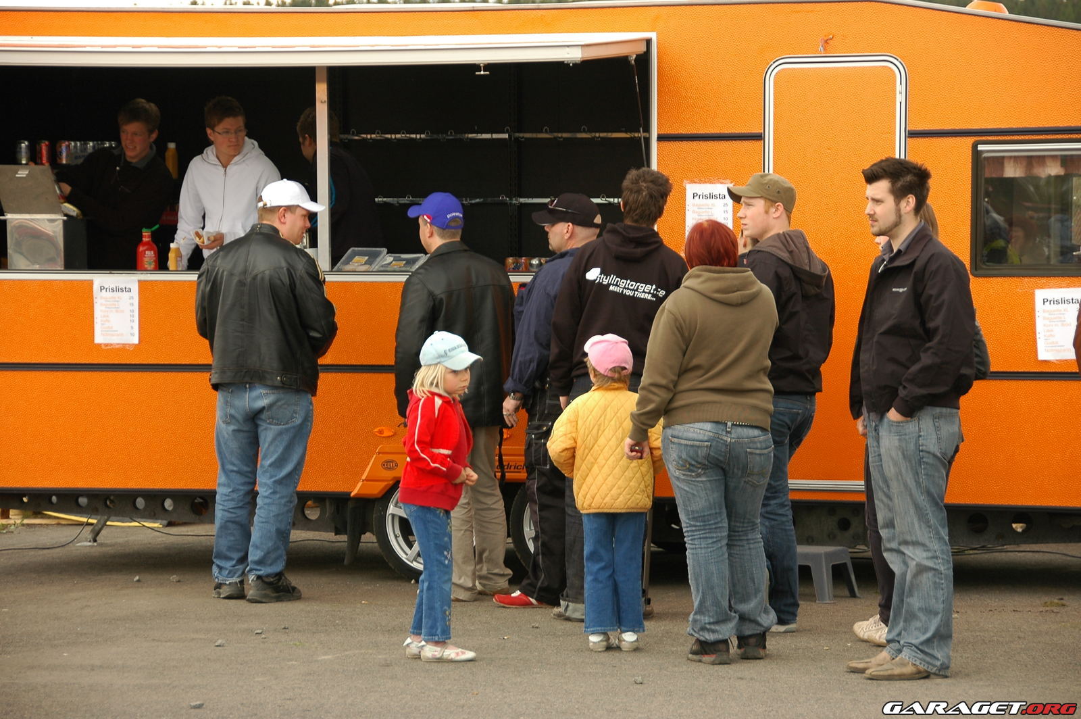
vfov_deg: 10.1
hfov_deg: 15.2
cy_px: 360
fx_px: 4050
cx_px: 540
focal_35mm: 135
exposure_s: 1/100
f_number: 5.3
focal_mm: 90
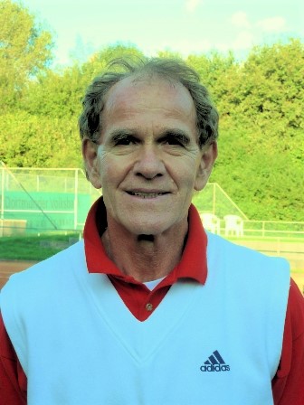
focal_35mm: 76
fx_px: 890
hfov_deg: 19.4
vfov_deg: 25.7
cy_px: 202
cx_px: 152
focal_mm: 13.6
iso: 100
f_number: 4.7
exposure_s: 1/125
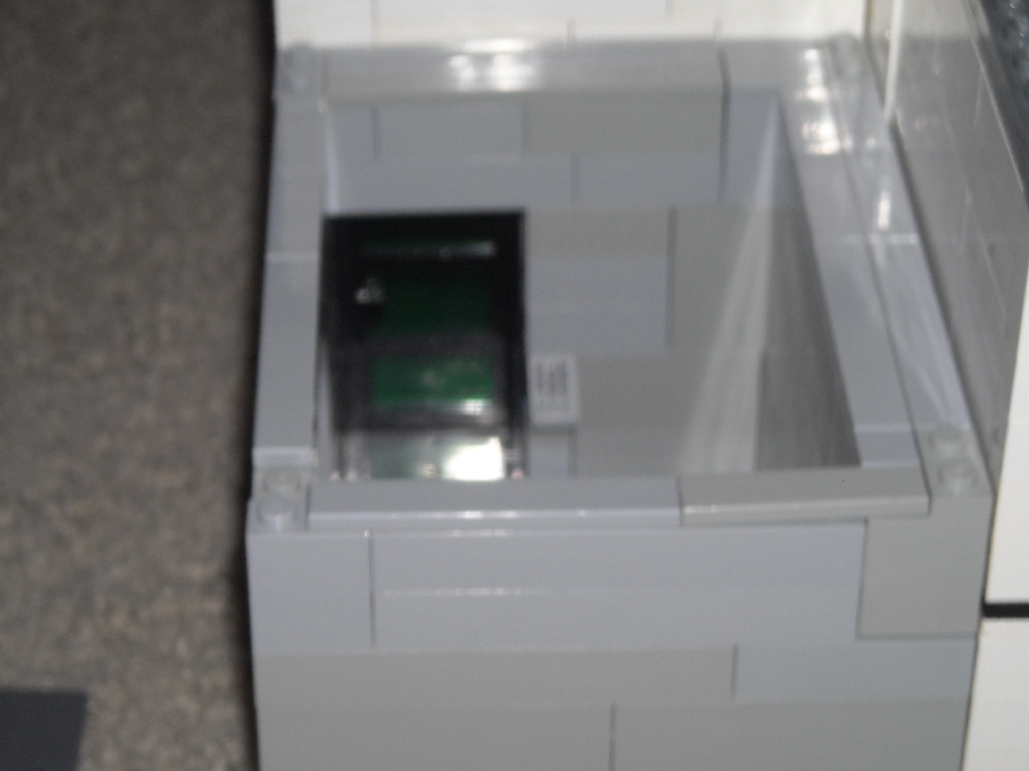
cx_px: 528
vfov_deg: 13.7
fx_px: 3209
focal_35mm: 108
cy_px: 385
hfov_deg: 18.2
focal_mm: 17.1
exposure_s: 1/125
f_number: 9.3
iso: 100
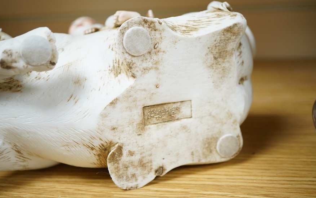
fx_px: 405
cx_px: 157
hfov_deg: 42.6
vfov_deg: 27.4
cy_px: 99
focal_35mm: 47
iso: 1250
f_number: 5.6
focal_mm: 30
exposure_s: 1/125
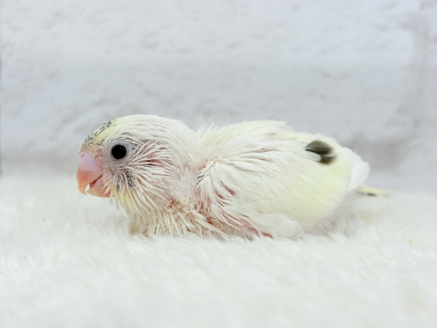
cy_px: 164
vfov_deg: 28.0
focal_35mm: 52
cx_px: 218
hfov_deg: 36.8
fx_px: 656
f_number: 1.6
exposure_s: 1/50
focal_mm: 5.96
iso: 32
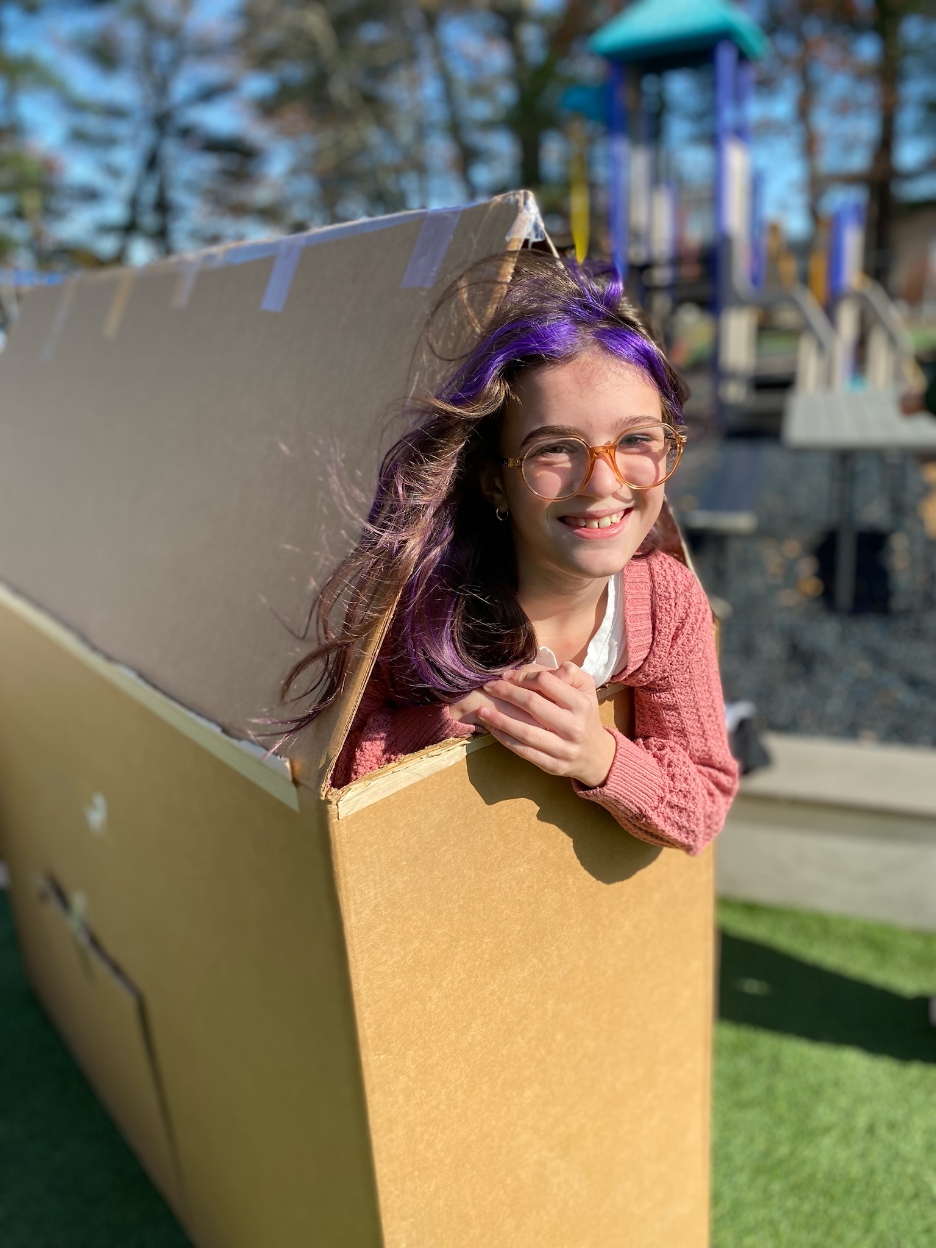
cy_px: 624
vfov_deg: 67.3
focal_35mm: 26
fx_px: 937
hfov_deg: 53.1
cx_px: 468
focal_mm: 4.25
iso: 32
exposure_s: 1/1996
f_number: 1.8
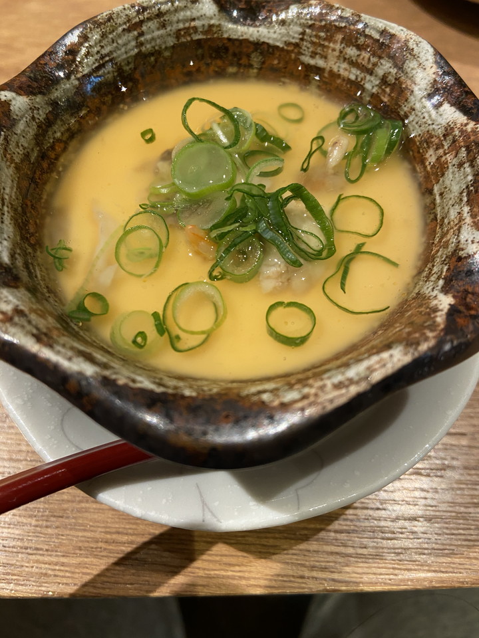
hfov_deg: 53.1
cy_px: 319
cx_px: 240
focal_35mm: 26
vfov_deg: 67.3
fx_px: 480
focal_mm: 4.25
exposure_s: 1/60
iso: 160
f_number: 1.8
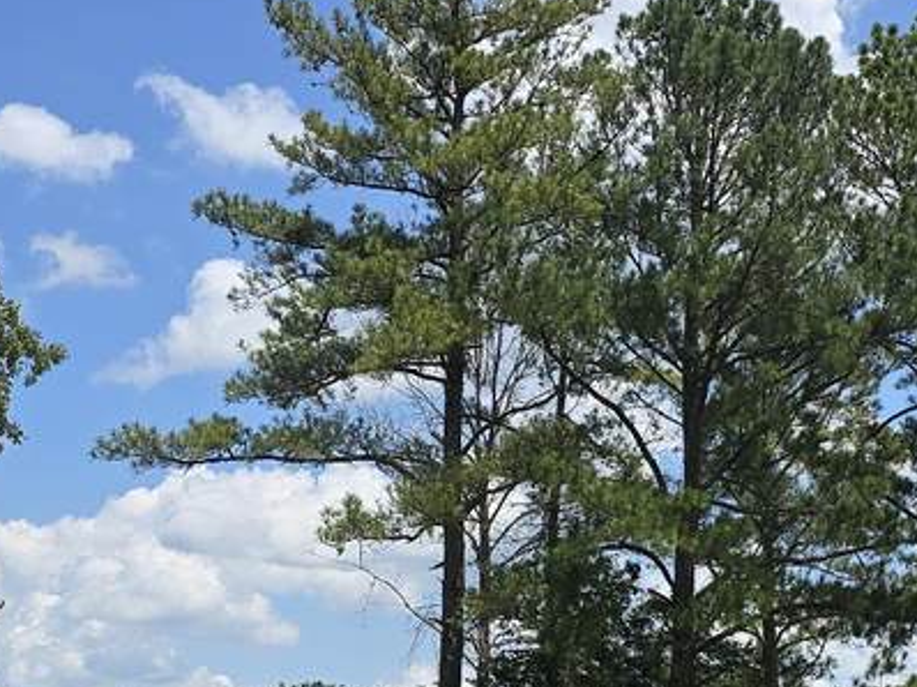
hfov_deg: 26.3
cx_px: 558
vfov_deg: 19.5
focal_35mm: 74
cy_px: 629
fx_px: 1959
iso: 12
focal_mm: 6.3
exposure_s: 1/1022
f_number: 1.7
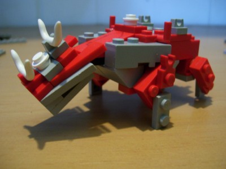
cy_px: 84
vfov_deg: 38.7
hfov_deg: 50.1
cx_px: 113
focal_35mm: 37
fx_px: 242
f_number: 2.7
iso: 160
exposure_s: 1/8
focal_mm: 6
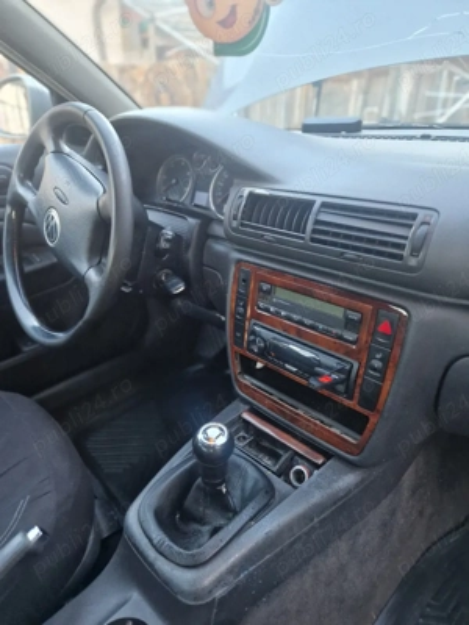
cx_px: 234
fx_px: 415
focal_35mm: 23
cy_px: 312
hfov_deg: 58.9
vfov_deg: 73.9
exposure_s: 1/33
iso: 400
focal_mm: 5.4
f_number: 1.8
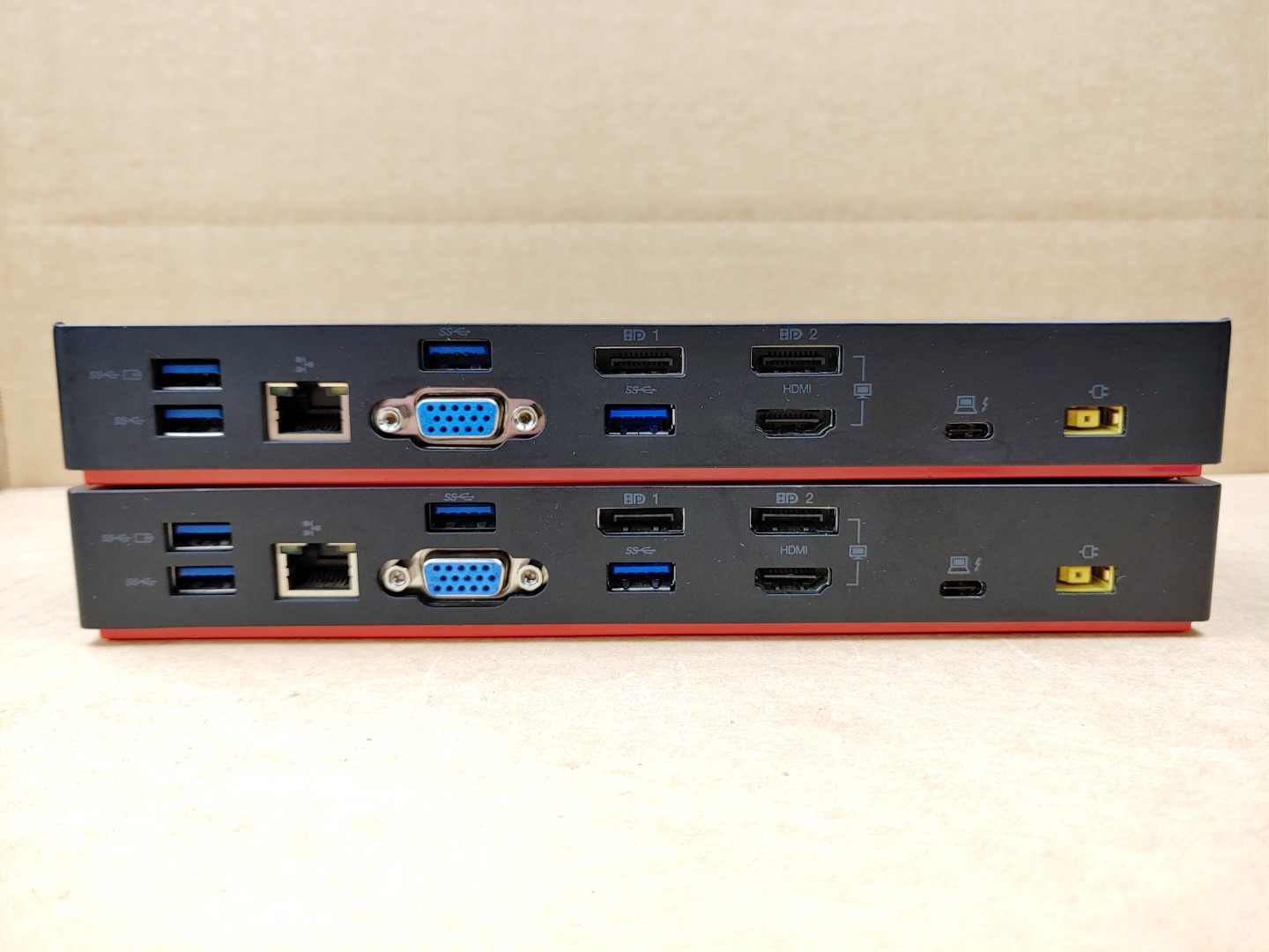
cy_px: 476
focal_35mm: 26
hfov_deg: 67.3
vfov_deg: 53.1
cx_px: 634
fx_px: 953
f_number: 1.8
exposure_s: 1/60
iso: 50
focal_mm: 4.36
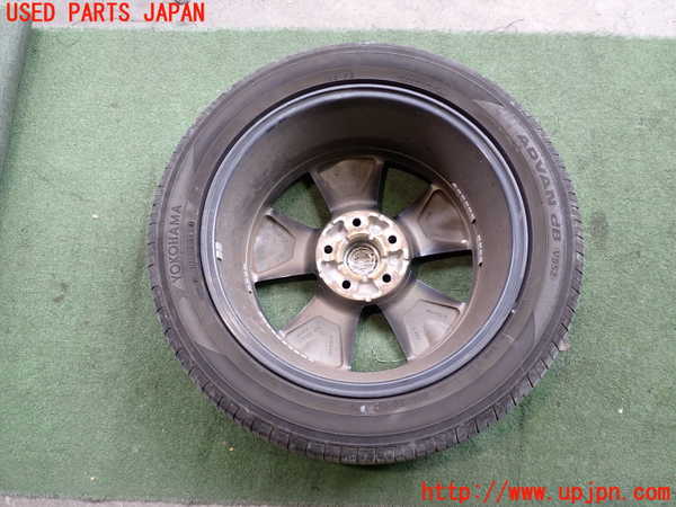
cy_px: 254
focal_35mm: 30
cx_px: 338
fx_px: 586
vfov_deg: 46.8
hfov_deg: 60.0
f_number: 2.3
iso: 200
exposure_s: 1/40
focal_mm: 5.4
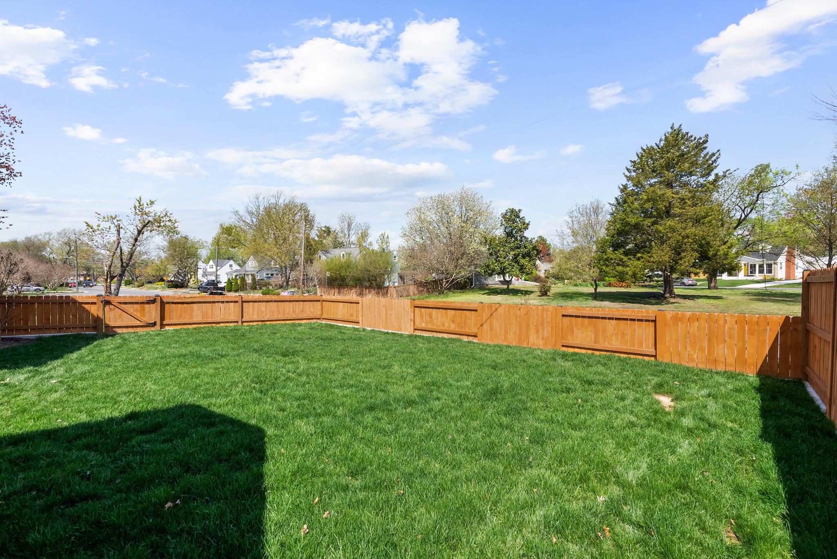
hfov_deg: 96.7
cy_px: 280
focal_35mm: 16
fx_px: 372
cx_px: 418
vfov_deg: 73.8
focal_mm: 16
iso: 200
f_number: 8
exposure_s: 1/640
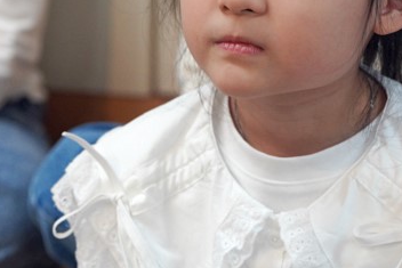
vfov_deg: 4.8
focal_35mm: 286
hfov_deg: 7.2
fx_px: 3195
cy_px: -9
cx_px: -11
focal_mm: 112
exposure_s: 1/160
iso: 1000
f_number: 4
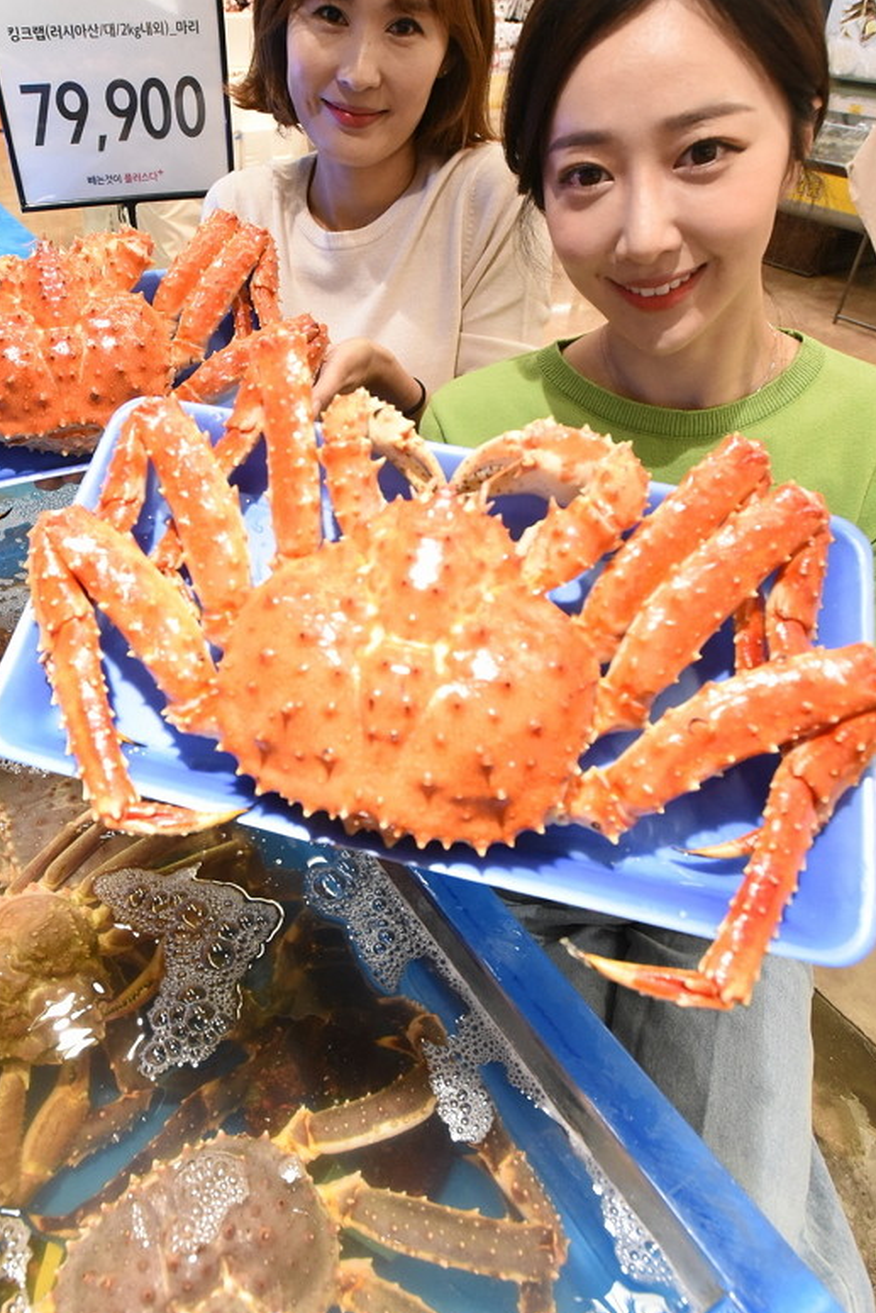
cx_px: 337
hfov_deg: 54.6
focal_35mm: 23
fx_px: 839
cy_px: 586
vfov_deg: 75.8
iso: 5000
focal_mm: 17
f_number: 7.1
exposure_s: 1/250
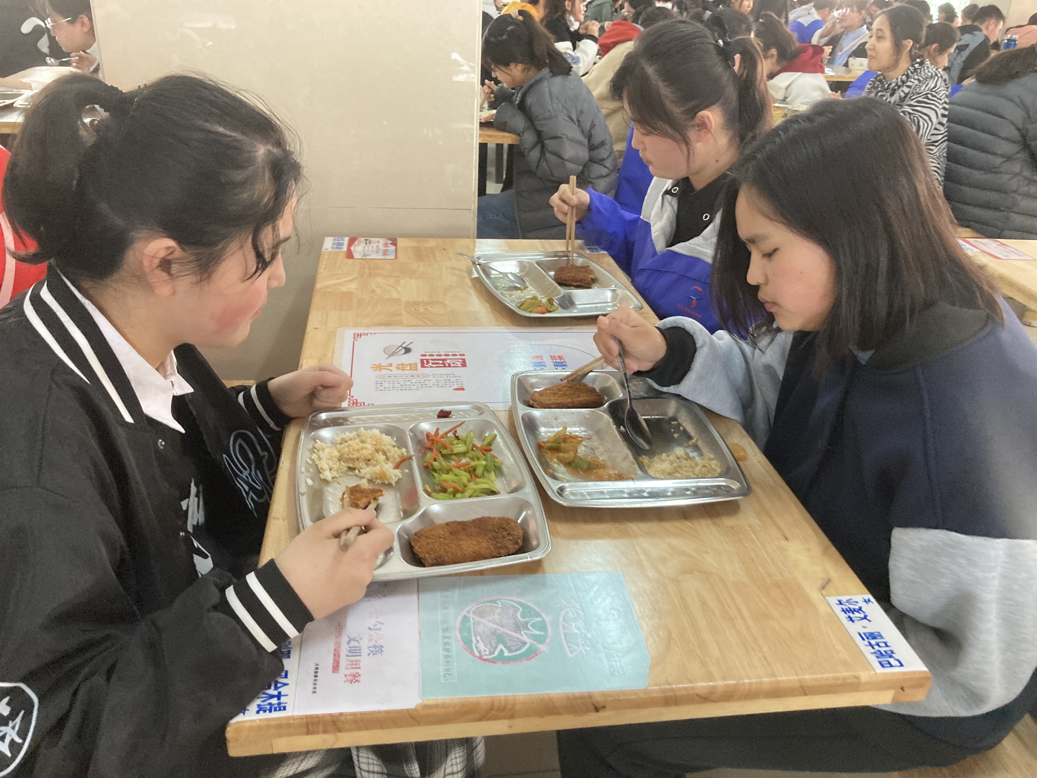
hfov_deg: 63.4
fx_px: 839
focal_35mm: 28
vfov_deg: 49.7
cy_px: 389
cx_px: 518
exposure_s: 1/50
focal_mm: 3.99
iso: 320
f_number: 1.8
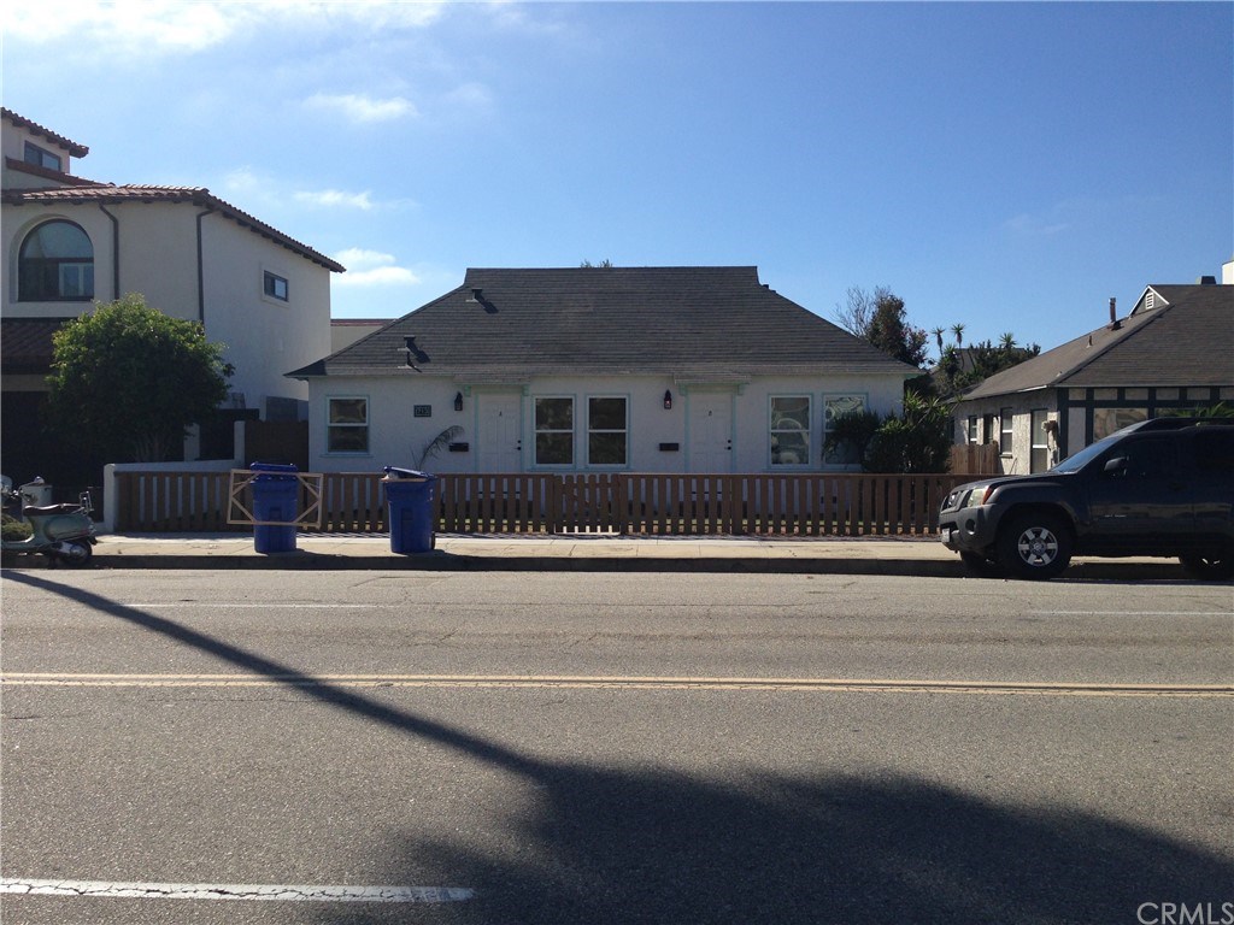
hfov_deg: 55.4
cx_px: 617
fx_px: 1176
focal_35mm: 33
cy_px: 462
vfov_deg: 42.9
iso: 50
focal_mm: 4.12
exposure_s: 1/2008
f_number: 2.4
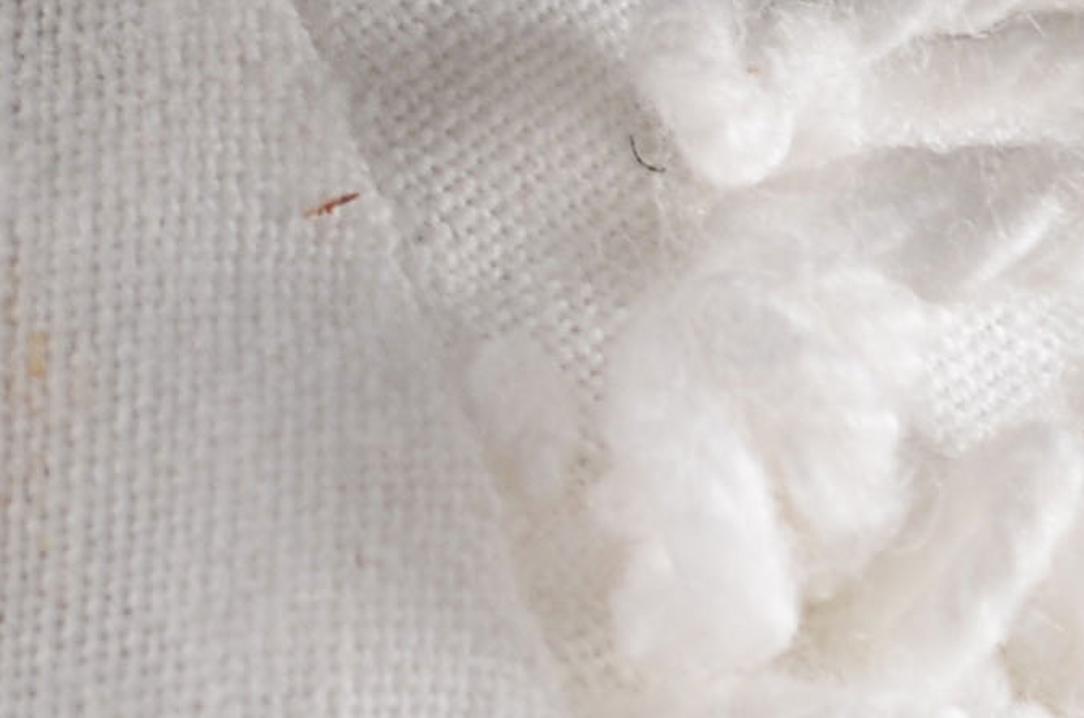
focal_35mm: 604
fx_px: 18142
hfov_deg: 3.4
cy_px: -699
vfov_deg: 2.3
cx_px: -66
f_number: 10
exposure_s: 1/80
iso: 100
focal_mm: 55
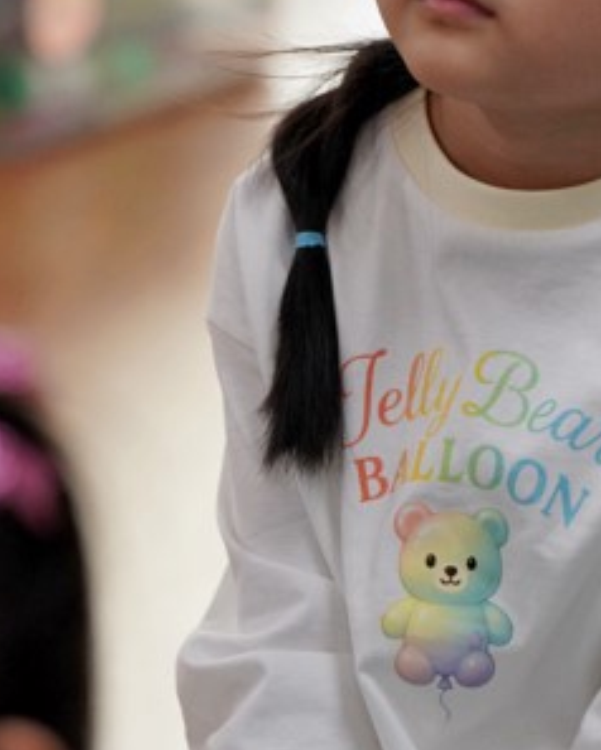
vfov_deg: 3.4
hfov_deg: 2.7
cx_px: 384
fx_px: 12638
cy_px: 98
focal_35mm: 569
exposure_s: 1/250
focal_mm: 200
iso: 1600
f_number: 4
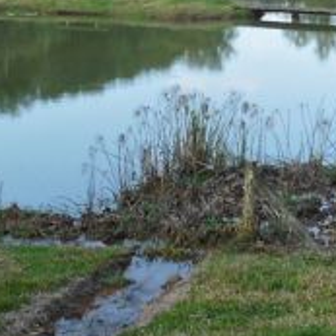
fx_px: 1164
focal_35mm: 106
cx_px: 299
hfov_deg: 16.2
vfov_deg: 16.4
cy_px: 101
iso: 80
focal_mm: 4.9
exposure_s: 1/250
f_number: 3.3
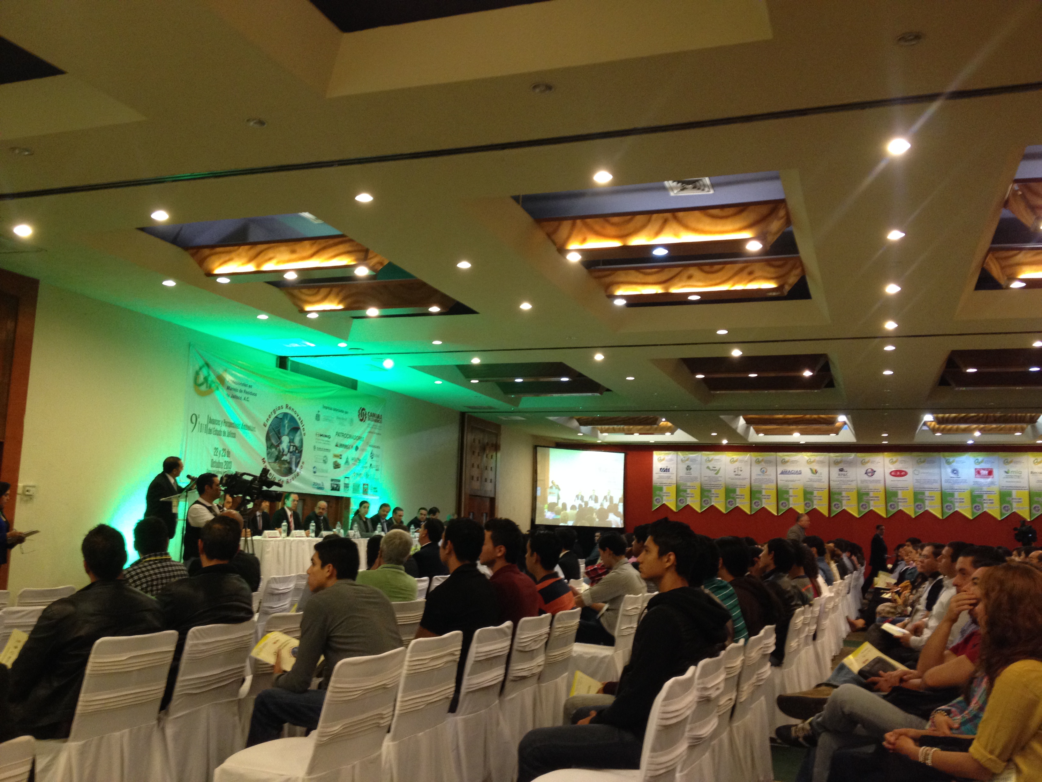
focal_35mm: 35
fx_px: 1054
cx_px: 521
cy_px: 391
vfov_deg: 40.7
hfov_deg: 52.6
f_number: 2.4
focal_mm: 4.28
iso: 160
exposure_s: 1/20
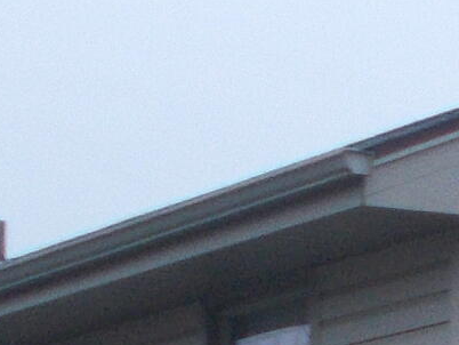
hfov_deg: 6.7
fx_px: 3861
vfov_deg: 5.1
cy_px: 559
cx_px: 783
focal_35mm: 291
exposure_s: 1/30
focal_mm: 6.9
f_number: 3.9
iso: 140
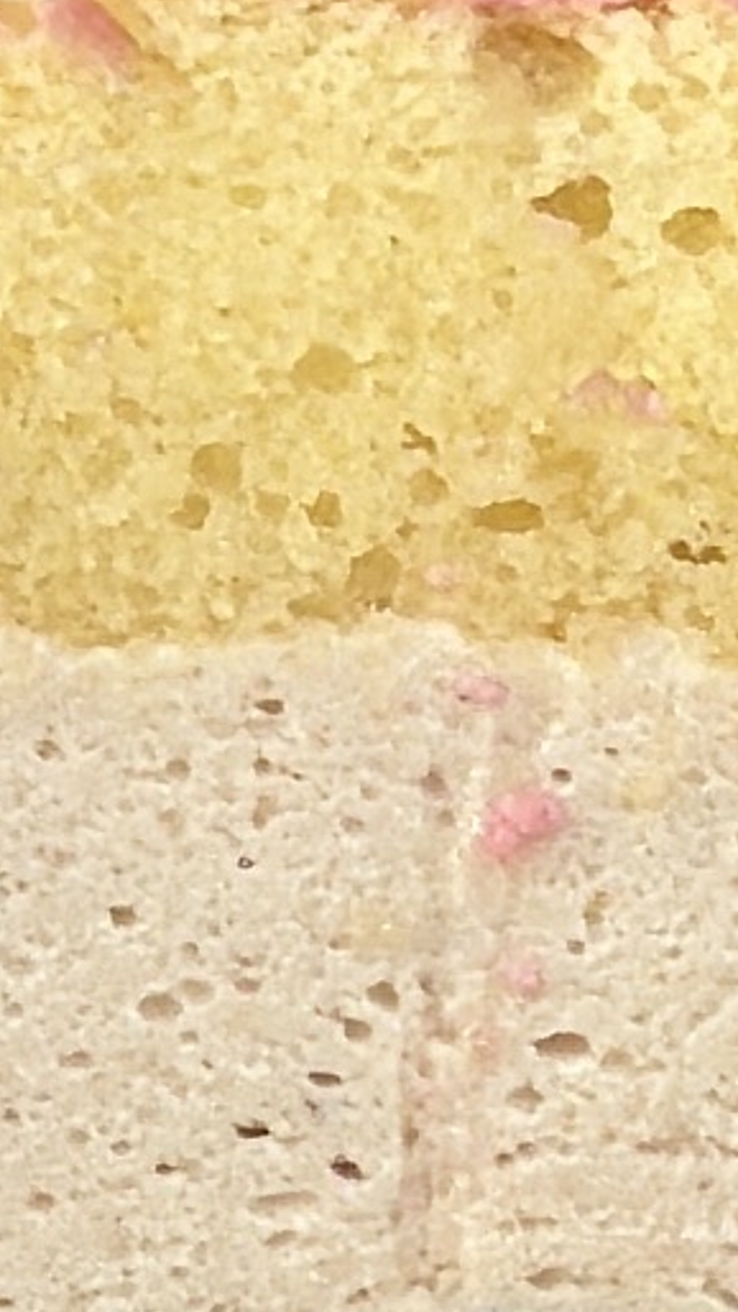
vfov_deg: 5.2
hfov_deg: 3.0
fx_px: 14268
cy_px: 2596
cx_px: -202
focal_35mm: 410
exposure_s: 1/411
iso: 80
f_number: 1.78
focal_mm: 6.86
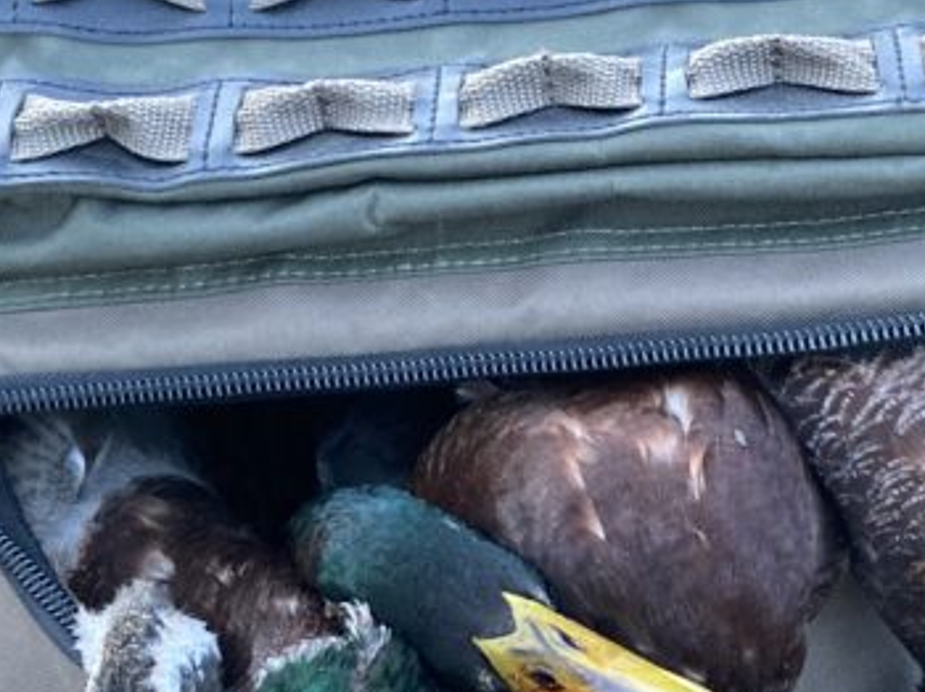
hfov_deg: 23.8
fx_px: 2190
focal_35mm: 82
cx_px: 523
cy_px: 478
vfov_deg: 17.9
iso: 400
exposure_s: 1/34
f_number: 1.8
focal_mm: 3.99
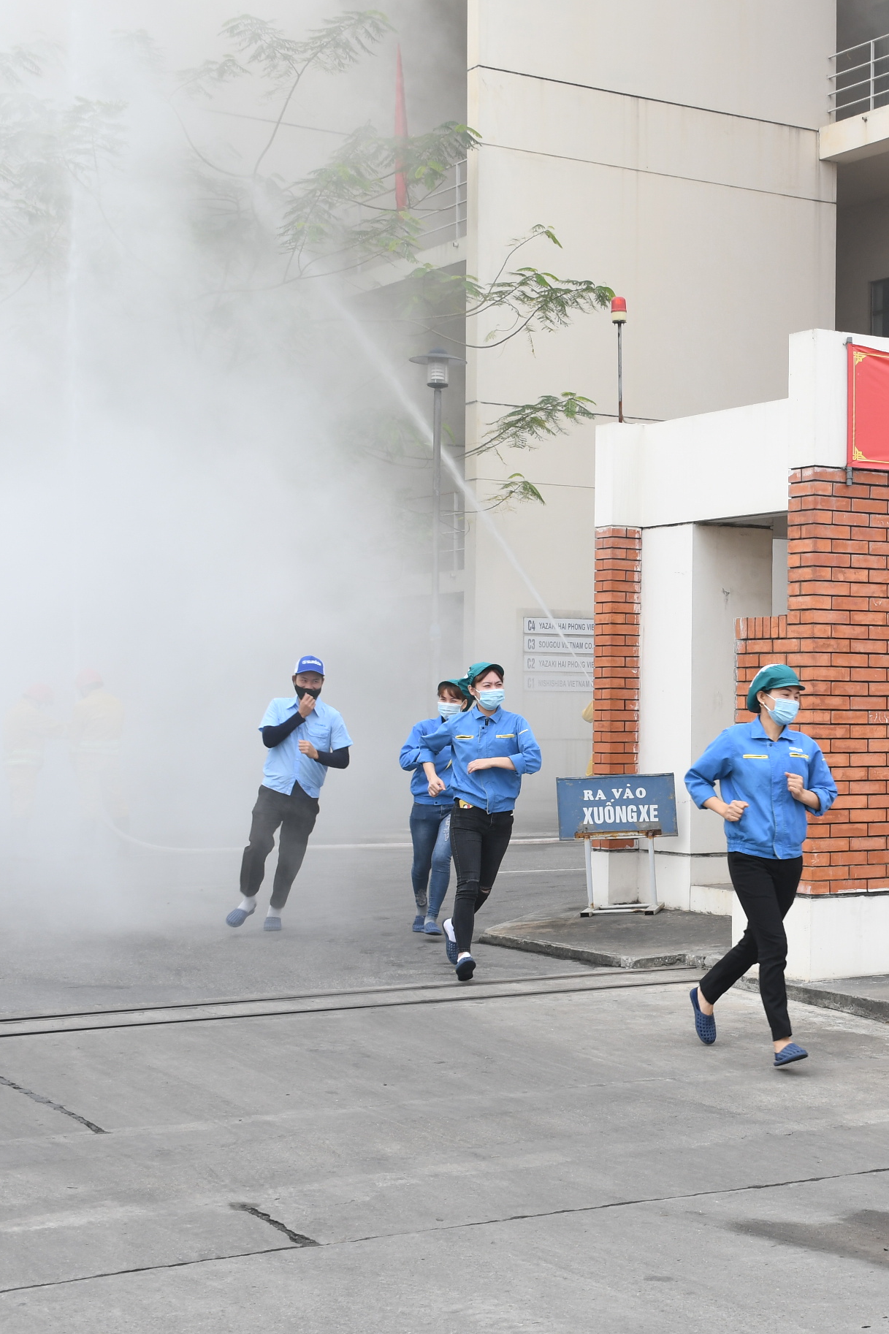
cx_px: 870
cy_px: 676
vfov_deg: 32.5
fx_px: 2288
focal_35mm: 62
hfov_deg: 21.3
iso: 200
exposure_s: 1/200
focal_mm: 27
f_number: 8
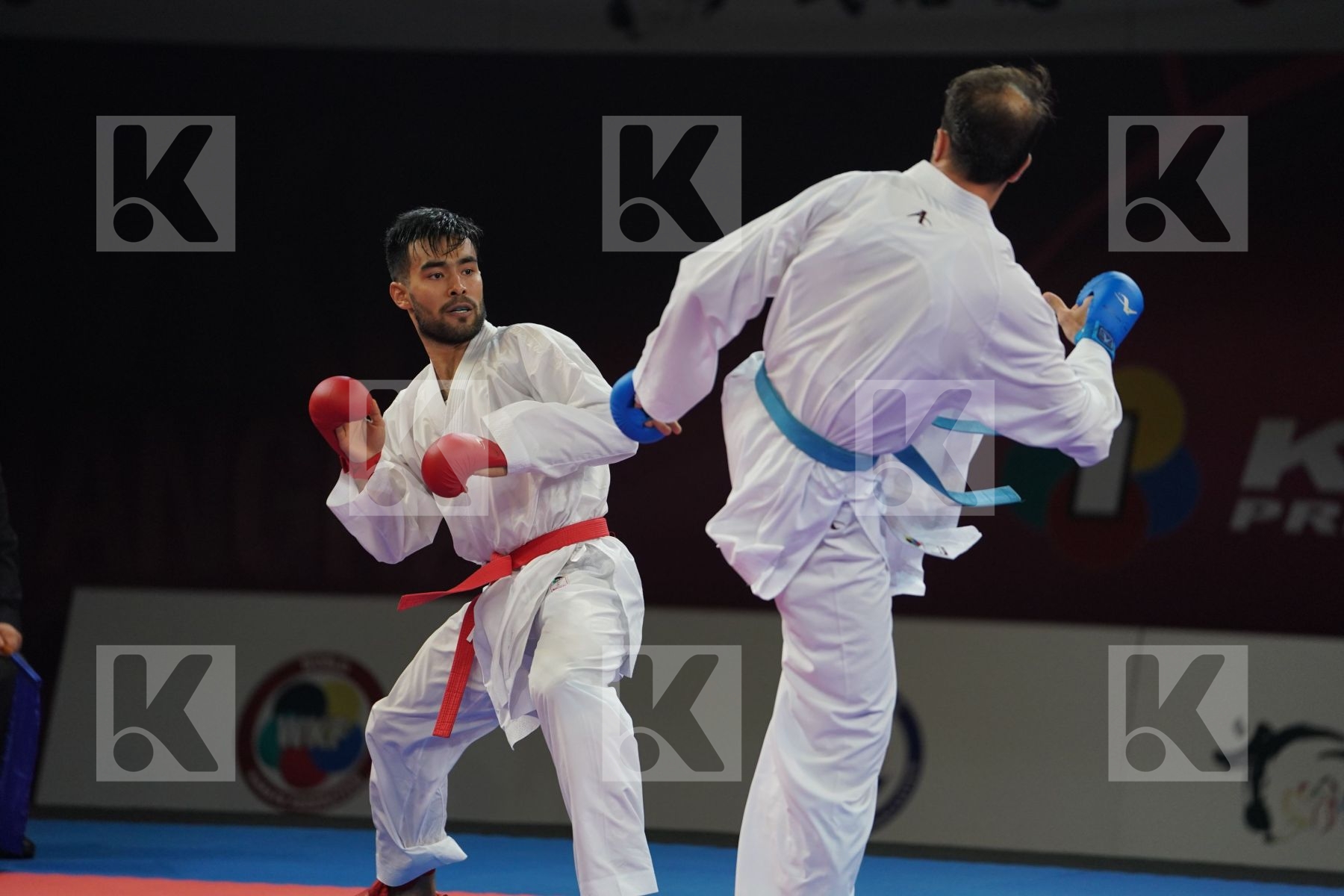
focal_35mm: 198
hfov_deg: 10.4
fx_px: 7391
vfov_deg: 6.9
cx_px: 672
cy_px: 448
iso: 1600
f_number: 2.8
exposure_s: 1/1000
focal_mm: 198
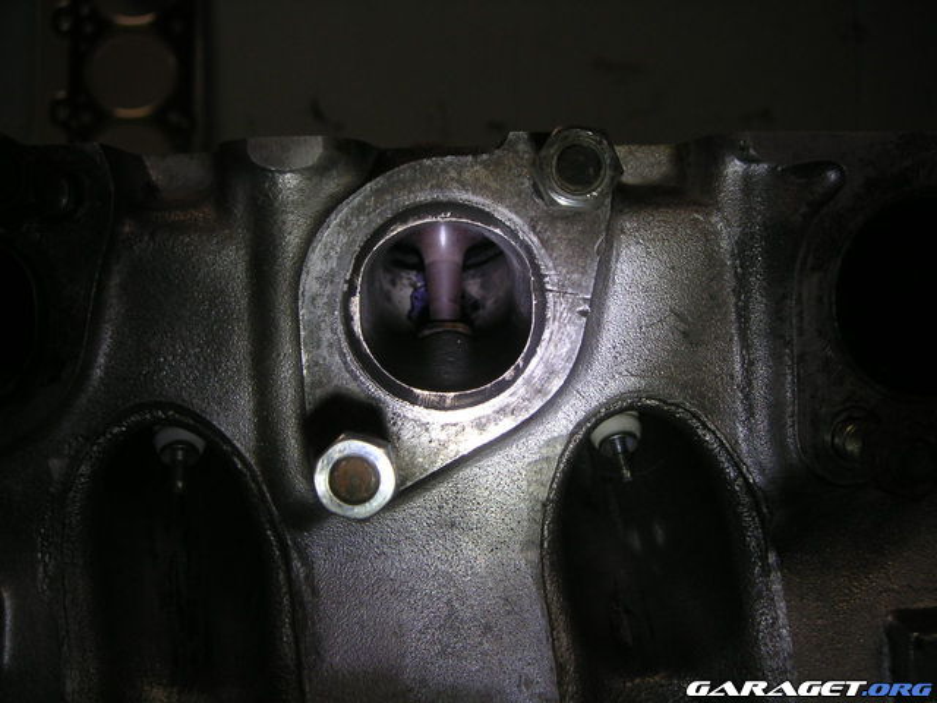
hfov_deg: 49.0
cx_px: 468
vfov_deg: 37.7
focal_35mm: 38
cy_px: 352
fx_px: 1029
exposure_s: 1/90
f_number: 2.8
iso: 50
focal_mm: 6
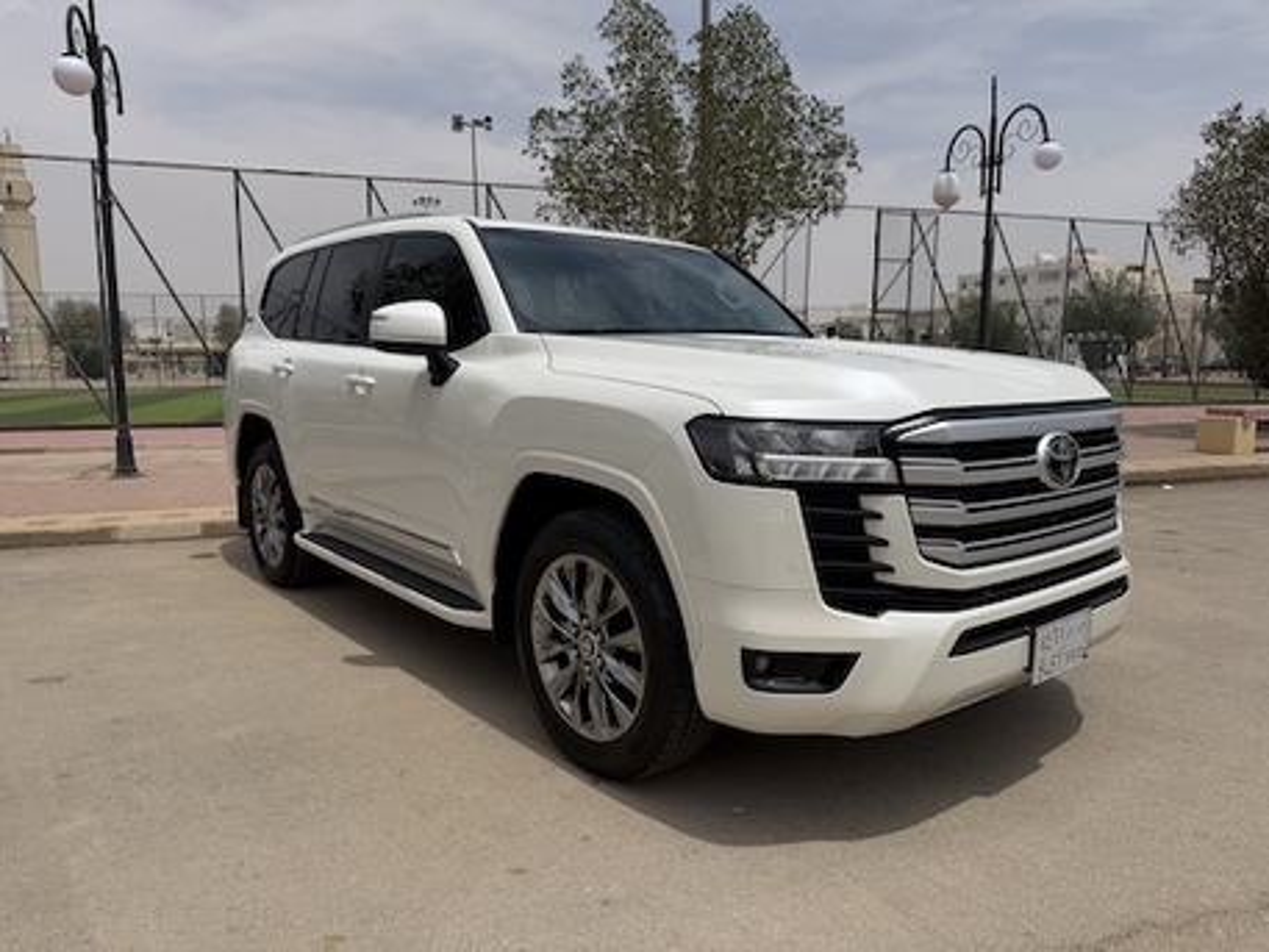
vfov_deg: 56.8
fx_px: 880
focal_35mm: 24
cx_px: 634
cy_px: 476
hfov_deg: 71.6
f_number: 1.78
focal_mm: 6.76
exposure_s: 1/10309
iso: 80
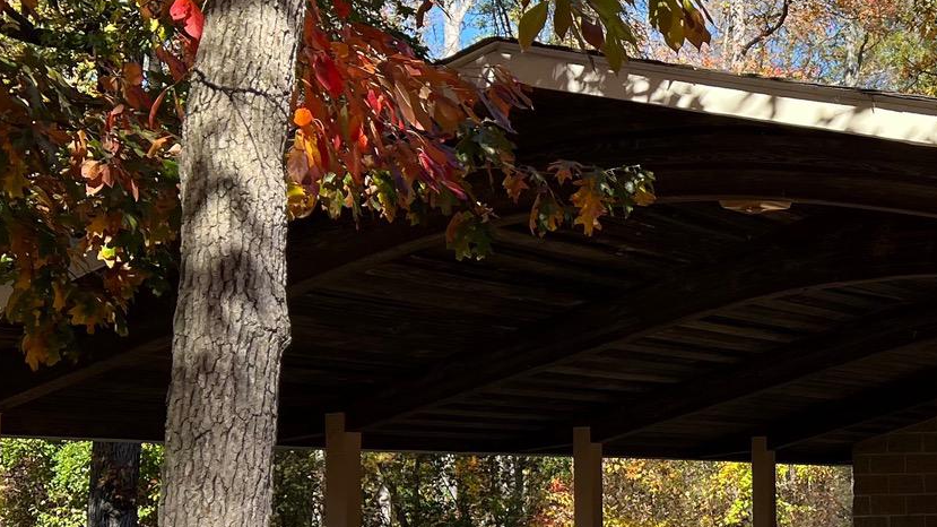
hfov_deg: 27.6
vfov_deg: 17.1
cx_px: 1025
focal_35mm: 70
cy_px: 406
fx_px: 1739
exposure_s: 1/1468
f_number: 1.5
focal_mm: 5.7
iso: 50
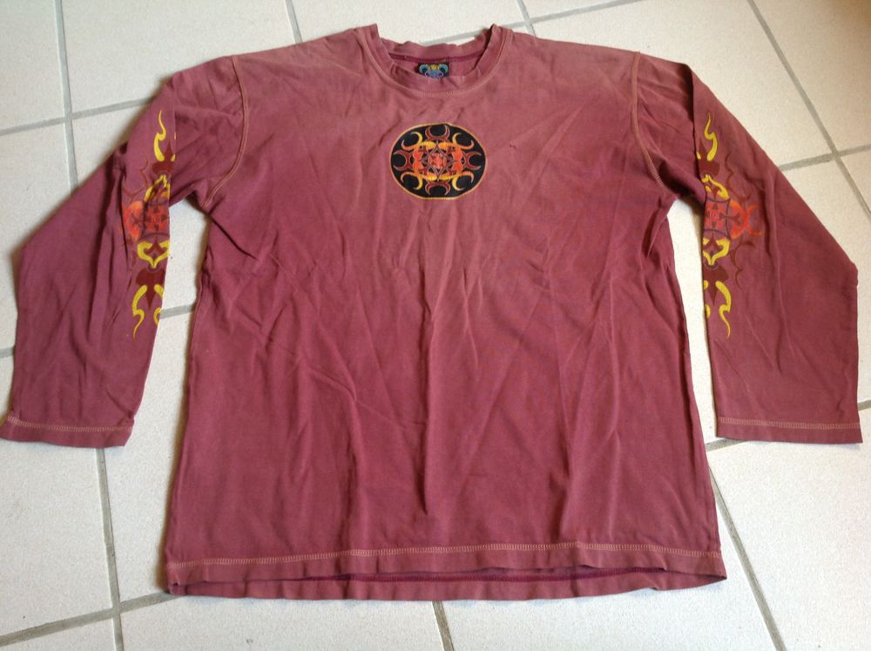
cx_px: 436
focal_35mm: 35
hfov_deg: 52.7
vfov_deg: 40.6
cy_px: 326
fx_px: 879
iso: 80
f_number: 2.4
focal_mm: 4.28
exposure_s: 1/15
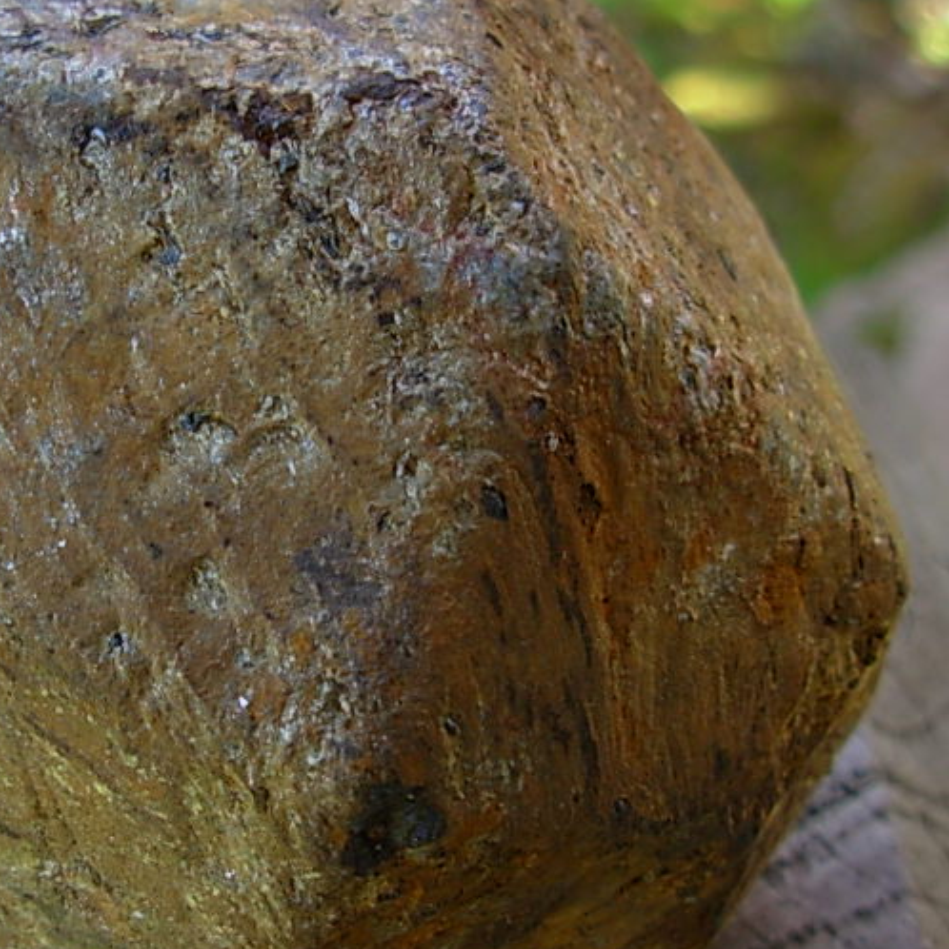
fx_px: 2140
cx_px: 341
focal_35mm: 69
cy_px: 486
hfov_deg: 24.9
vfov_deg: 25.0
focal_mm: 6.3
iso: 50
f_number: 2.9
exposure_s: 1/87.9
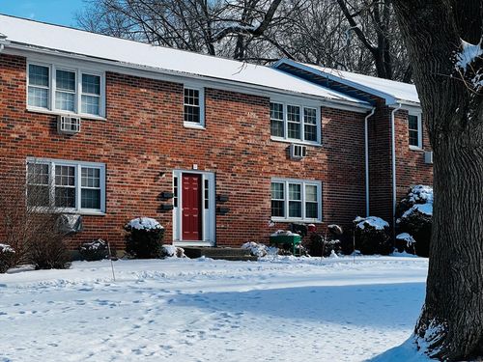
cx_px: 242
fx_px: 1074
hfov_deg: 25.3
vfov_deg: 19.1
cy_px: 181
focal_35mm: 77
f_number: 2.8
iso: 32
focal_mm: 9
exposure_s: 1/515
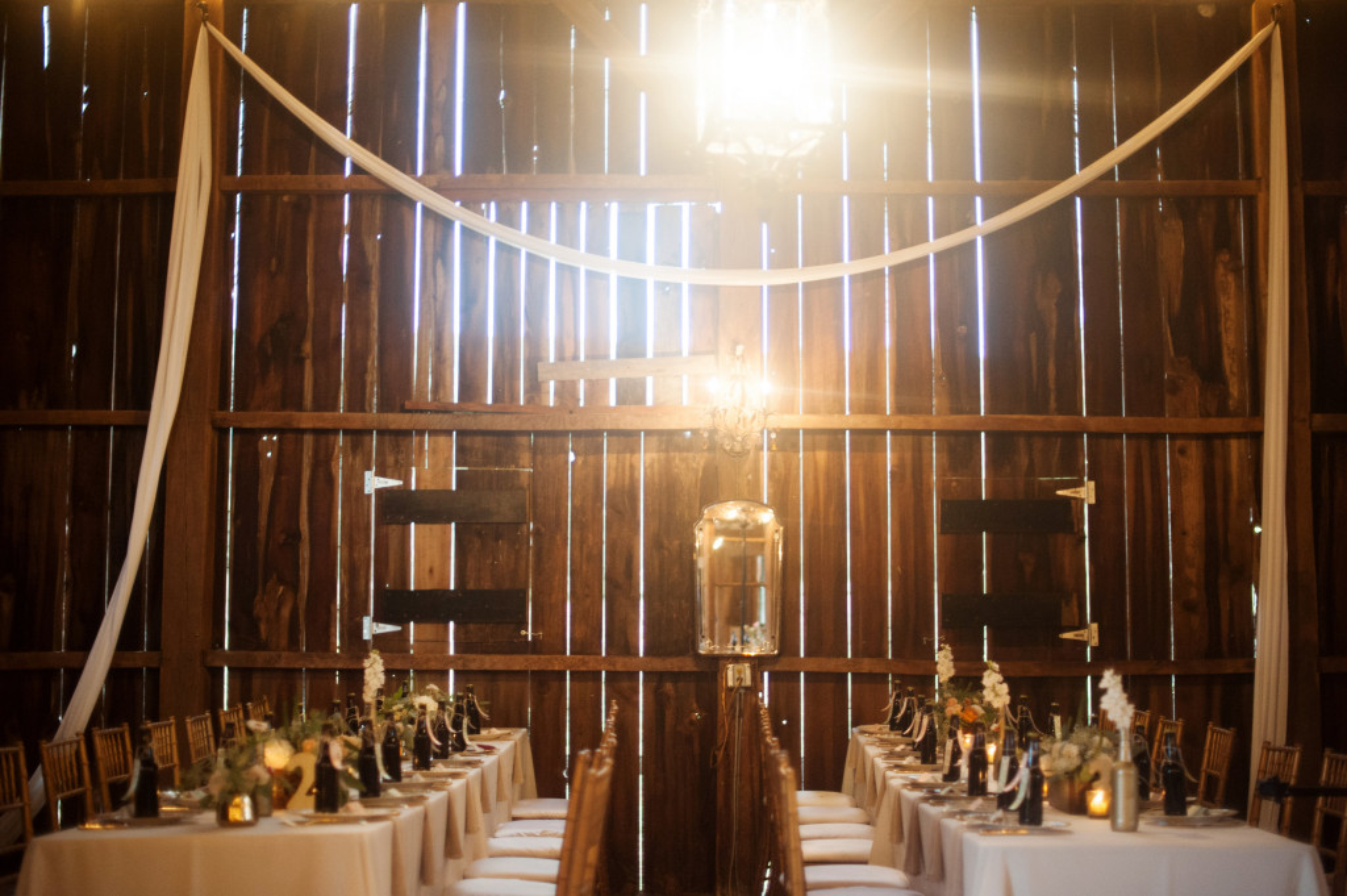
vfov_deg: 26.9
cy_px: 448
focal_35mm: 50
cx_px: 674
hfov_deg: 39.6
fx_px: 1869
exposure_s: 1/100
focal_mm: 50
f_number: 1.4
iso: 1250
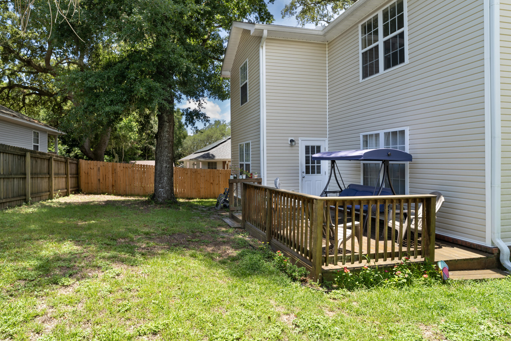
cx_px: 227
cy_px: 164
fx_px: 270
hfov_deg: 86.6
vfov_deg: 64.5
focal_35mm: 19
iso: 100
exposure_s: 1/80
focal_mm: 16
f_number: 7.1
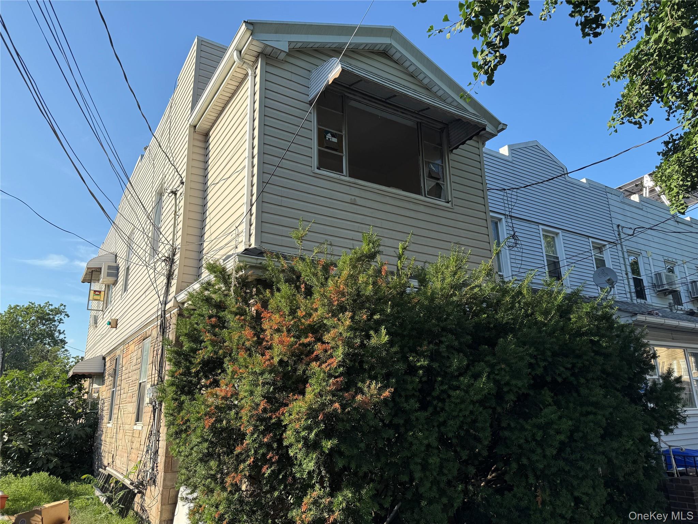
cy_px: 262
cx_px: 349
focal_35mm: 24
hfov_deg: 71.6
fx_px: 484
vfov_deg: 56.8
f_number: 1.78
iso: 80
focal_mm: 6.76
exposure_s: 1/1689
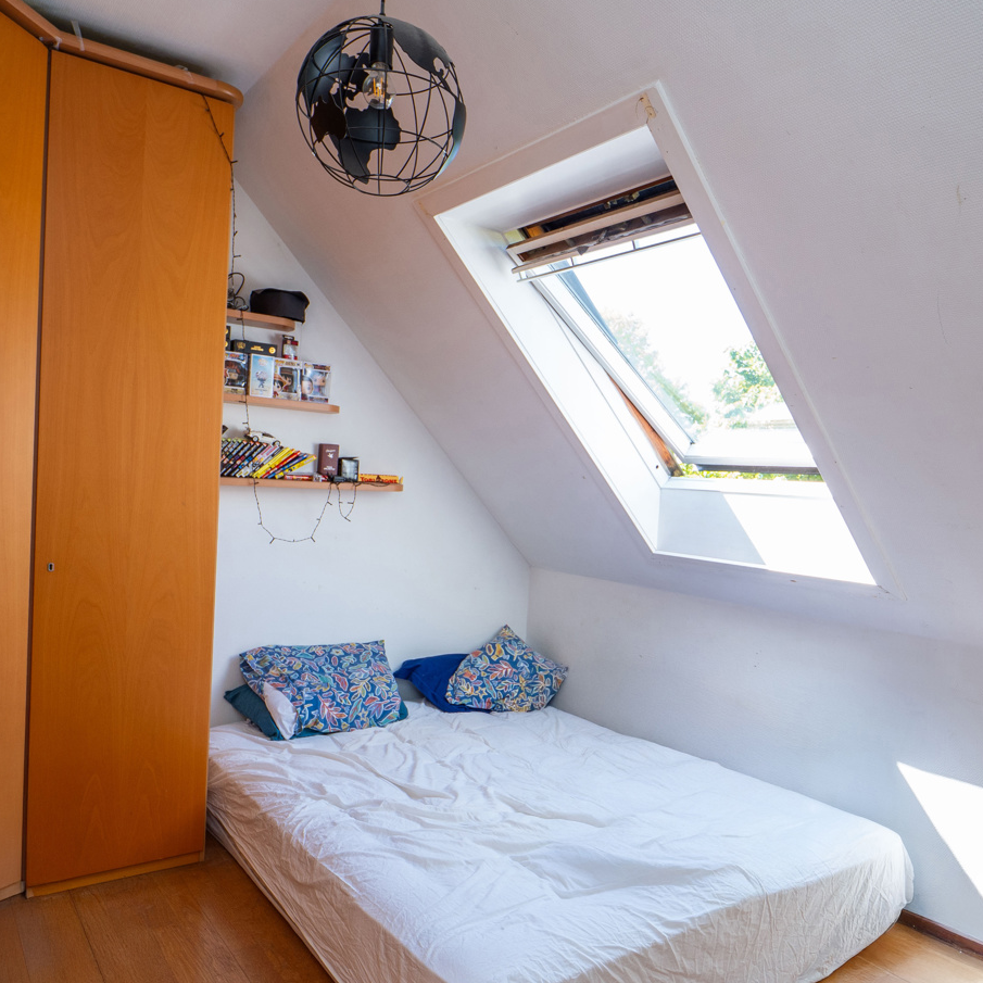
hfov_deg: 62.8
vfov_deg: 62.6
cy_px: 566
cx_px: 535
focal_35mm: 25
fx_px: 803
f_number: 4
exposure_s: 1/80
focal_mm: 8
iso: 100
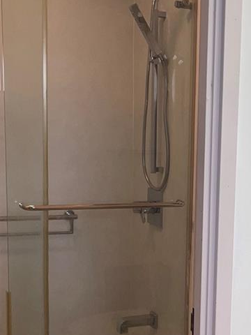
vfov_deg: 29.6
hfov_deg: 22.3
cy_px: 228
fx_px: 628
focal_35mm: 65
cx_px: 202
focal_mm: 4.2
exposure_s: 1/120
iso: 80
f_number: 1.6
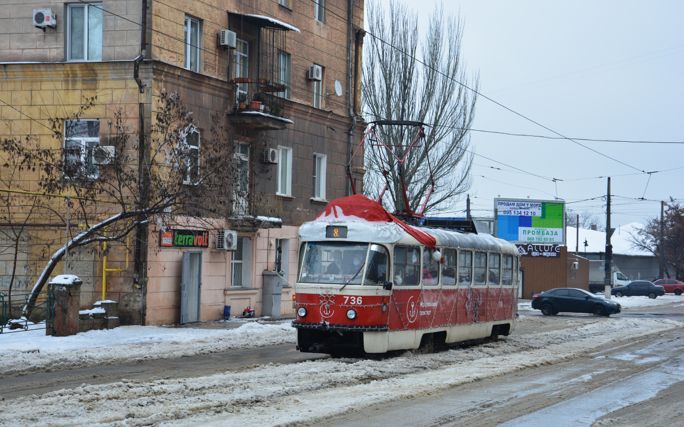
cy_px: 211
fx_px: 1296
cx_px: 342
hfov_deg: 29.6
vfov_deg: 18.7
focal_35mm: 70
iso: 400
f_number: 7.1
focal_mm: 45
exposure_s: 1/250
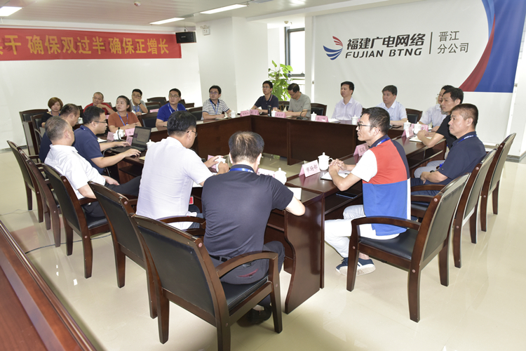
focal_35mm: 24
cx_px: 263
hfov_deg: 73.7
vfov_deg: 53.1
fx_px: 351
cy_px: 176
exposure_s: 1/50
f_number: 8
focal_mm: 24
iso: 1600
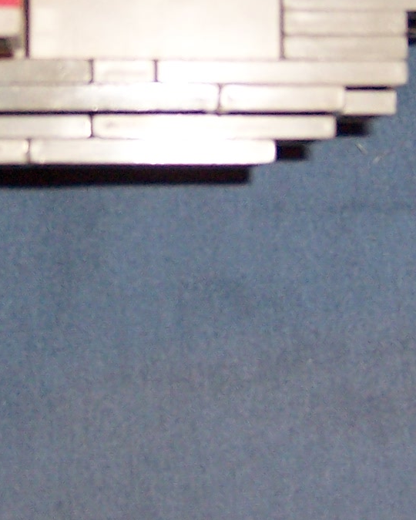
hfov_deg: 14.0
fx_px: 1693
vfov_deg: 17.3
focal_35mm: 110
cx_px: 182
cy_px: 79
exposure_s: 1/60
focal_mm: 5.5
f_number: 2.8
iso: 140
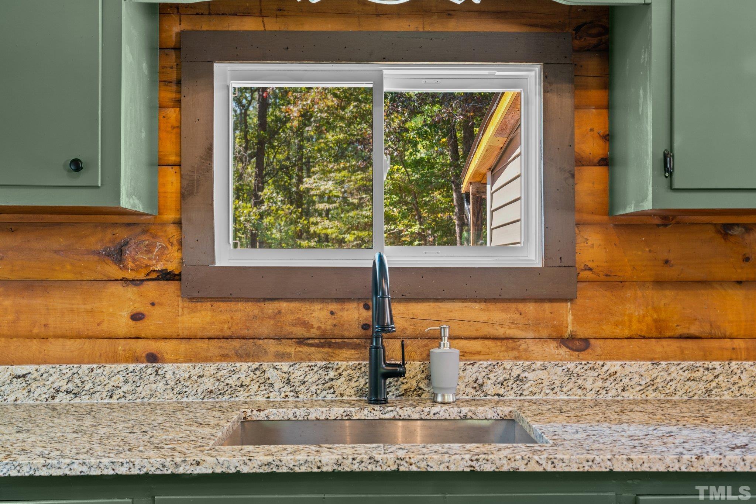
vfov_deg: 37.9
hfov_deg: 54.4
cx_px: 378
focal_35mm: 35
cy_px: 252
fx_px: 735
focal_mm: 35
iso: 250
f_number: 8
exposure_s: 1.3
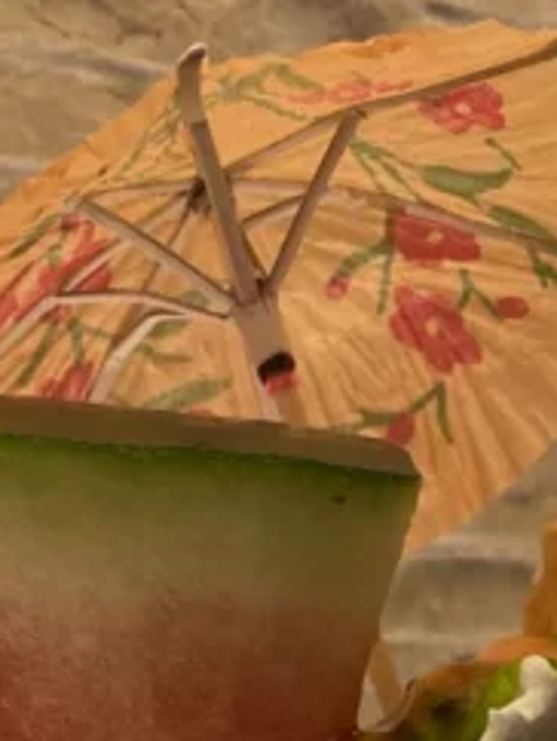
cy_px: 1479
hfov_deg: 13.4
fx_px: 2356
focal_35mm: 110
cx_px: 487
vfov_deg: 14.7
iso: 32
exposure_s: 1/202
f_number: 1.8
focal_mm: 4.25
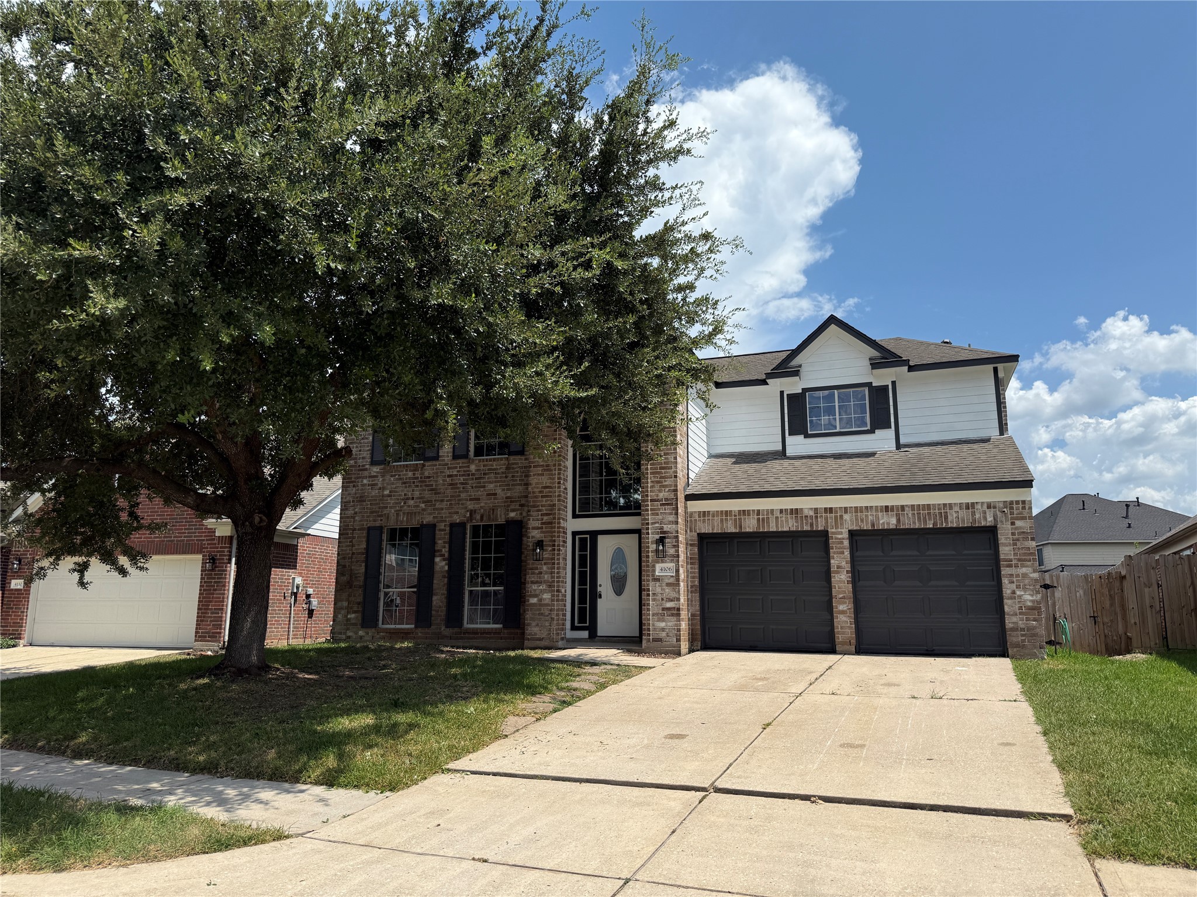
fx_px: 830
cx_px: 598
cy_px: 448
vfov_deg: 56.8
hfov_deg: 71.6
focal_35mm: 24
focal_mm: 6.76
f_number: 1.78
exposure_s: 1/5714
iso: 80
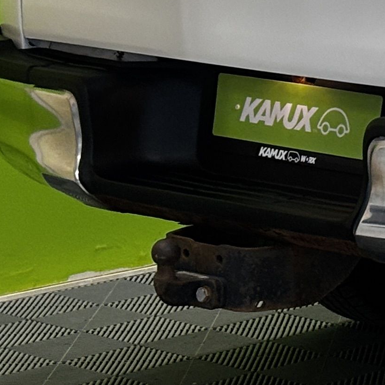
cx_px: 842
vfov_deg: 7.7
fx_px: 2831
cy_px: -121
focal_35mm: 225
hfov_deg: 7.4
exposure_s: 1/100
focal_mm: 5.96
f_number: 1.6
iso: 64
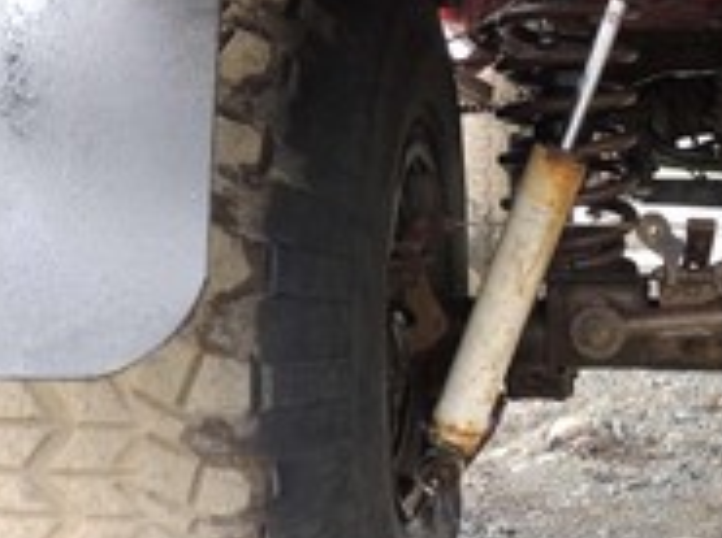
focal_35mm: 52
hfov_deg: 35.8
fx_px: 1082
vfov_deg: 27.8
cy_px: 355
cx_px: 566
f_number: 3
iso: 100
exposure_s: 1/50
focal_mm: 4.3
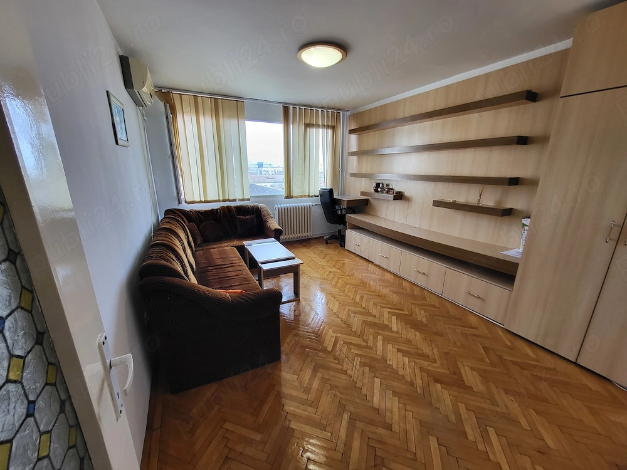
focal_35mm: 13
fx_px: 235
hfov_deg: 106.2
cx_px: 314
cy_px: 235
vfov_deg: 89.9
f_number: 2.2
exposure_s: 1/50
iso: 64
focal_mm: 1.74
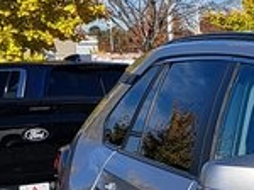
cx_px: 593
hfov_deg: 10.5
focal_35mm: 164
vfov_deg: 9.0
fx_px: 1201
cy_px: 153
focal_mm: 5.23
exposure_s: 1/2123
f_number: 1.8
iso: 50
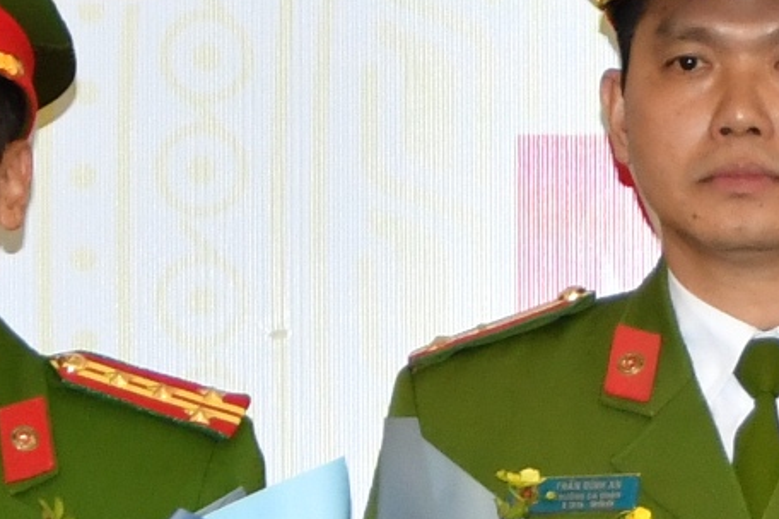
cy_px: 404
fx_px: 11900
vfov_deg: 2.5
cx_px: 1188
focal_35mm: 550
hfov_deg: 3.7
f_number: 5
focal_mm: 50
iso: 1000
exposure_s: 1/200
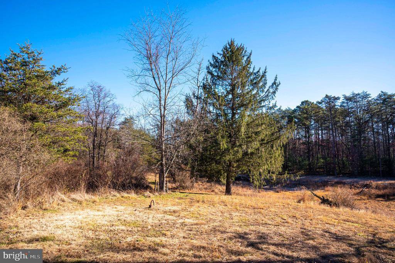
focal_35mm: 24
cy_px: 132
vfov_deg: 53.1
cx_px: 198
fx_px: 263
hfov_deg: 73.8
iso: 400
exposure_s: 1/400
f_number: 10
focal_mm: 24
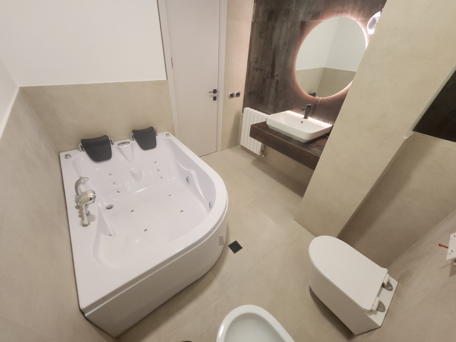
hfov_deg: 106.2
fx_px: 171
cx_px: 228
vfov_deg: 89.9
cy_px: 171
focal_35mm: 13
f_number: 2.2
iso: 40
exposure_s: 1/8.33
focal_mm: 1.74
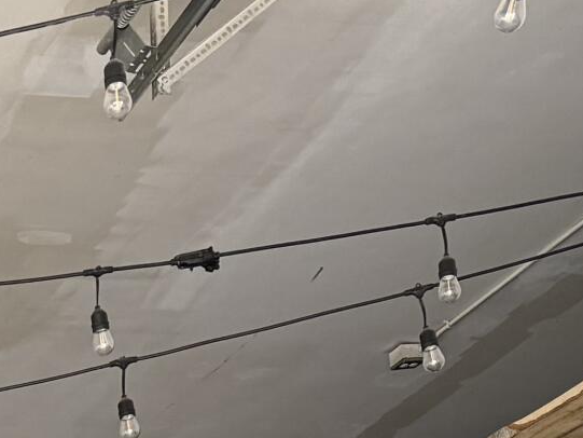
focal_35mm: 133
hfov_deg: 13.2
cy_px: 1091
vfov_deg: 9.7
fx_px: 2240
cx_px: -491
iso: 100
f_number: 1.78
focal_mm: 6.76
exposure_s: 1/237
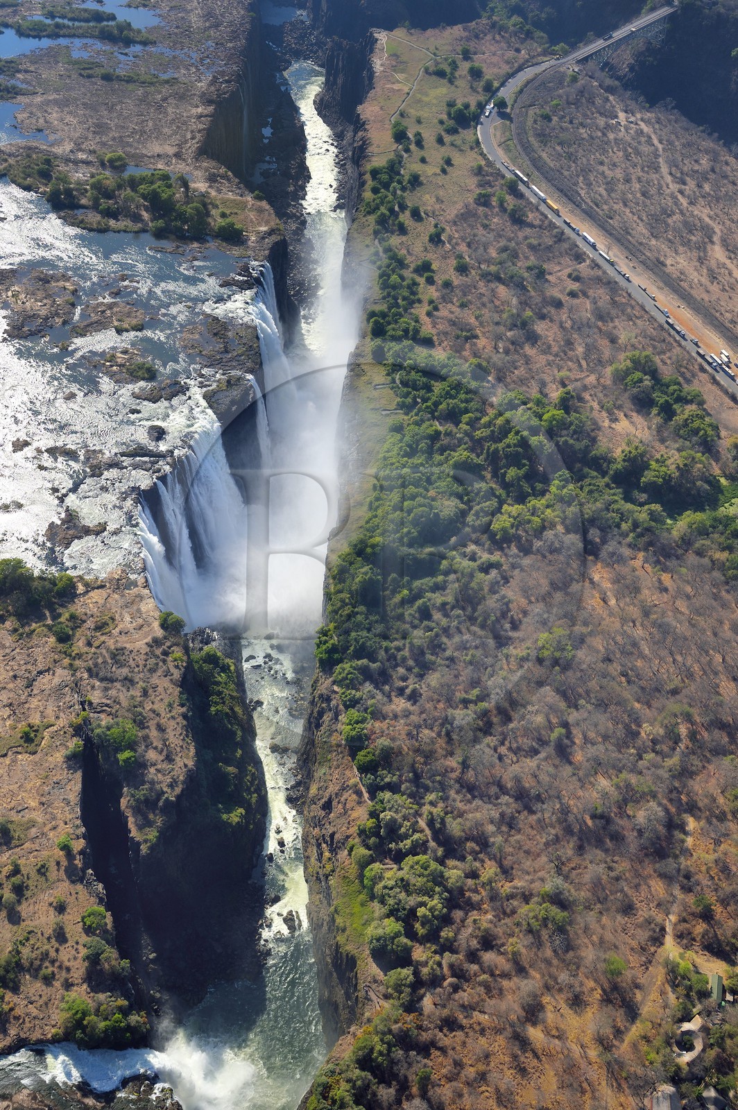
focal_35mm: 38
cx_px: 369
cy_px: 555
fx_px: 1170
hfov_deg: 35.0
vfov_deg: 50.7
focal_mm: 38
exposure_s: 1/1000
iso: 400
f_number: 7.1
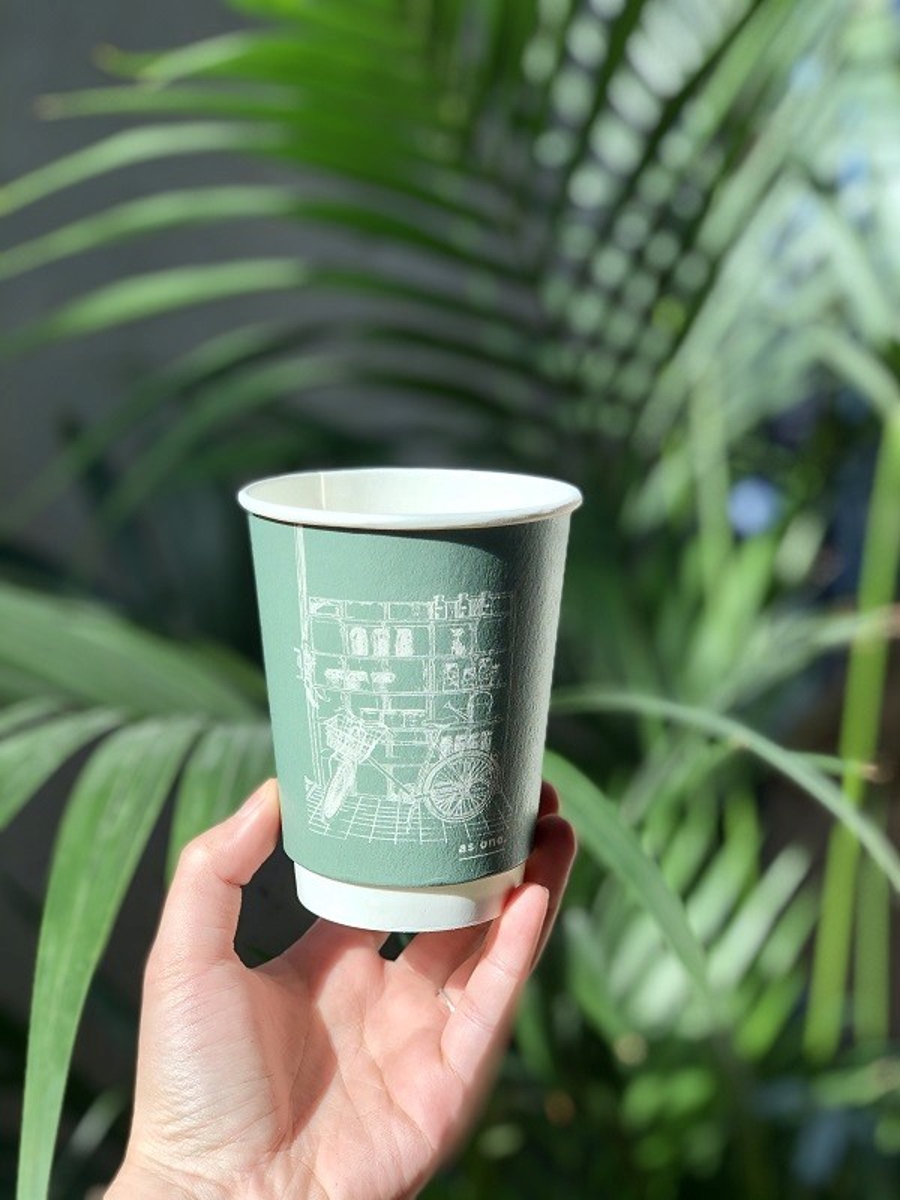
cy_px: 600
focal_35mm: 52
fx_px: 1803
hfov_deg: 28.0
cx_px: 450
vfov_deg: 36.8
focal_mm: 6
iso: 16
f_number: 2.4
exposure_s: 1/387
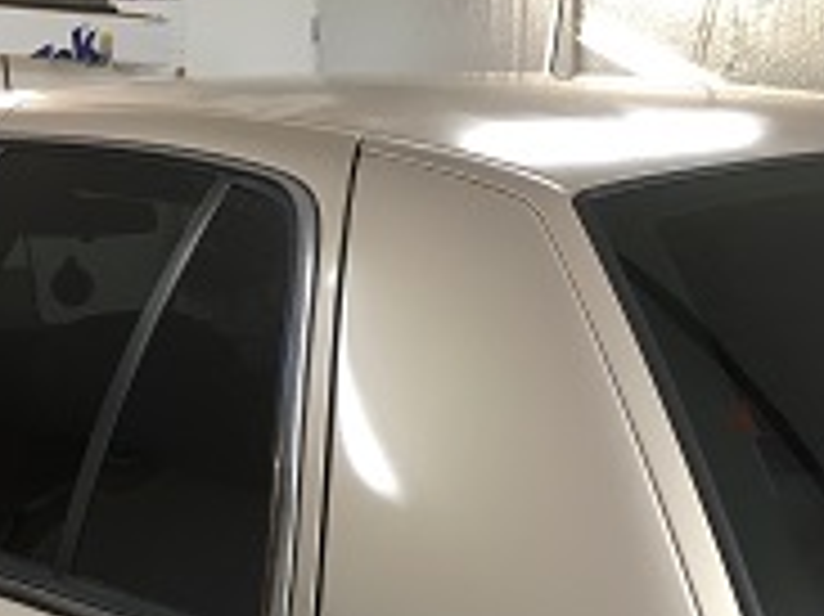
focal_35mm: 73
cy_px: 632
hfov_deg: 26.7
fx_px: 1737
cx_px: 347
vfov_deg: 19.5
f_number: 2.2
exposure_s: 1/30
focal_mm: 4.15
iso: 64
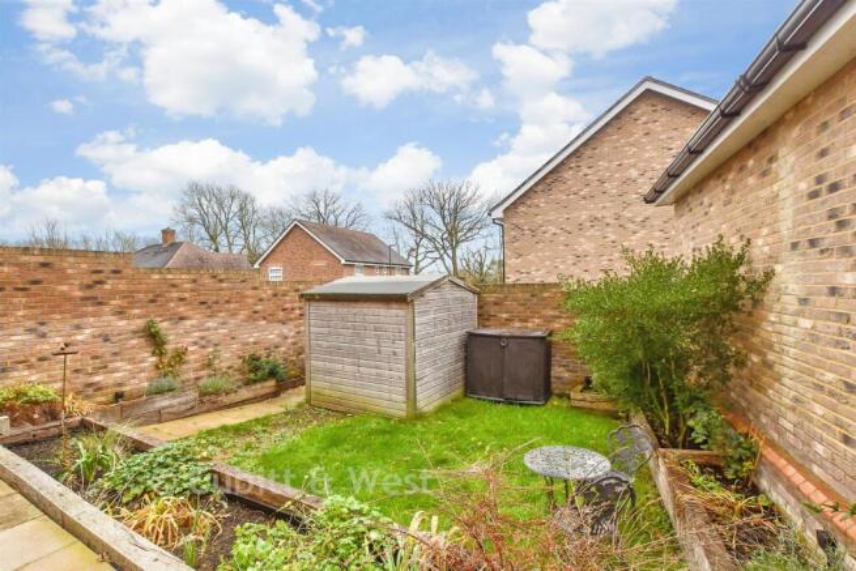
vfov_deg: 77.4
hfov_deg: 100.4
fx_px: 357
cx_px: 428
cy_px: 286
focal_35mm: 15
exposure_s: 1/200
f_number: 8
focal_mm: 10
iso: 400
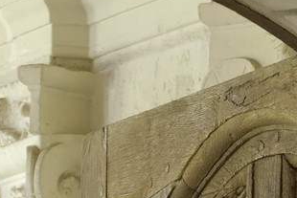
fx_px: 4465
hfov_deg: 3.8
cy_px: 691
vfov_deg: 2.5
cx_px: 101
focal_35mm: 541
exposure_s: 1
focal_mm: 70
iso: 100
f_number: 11
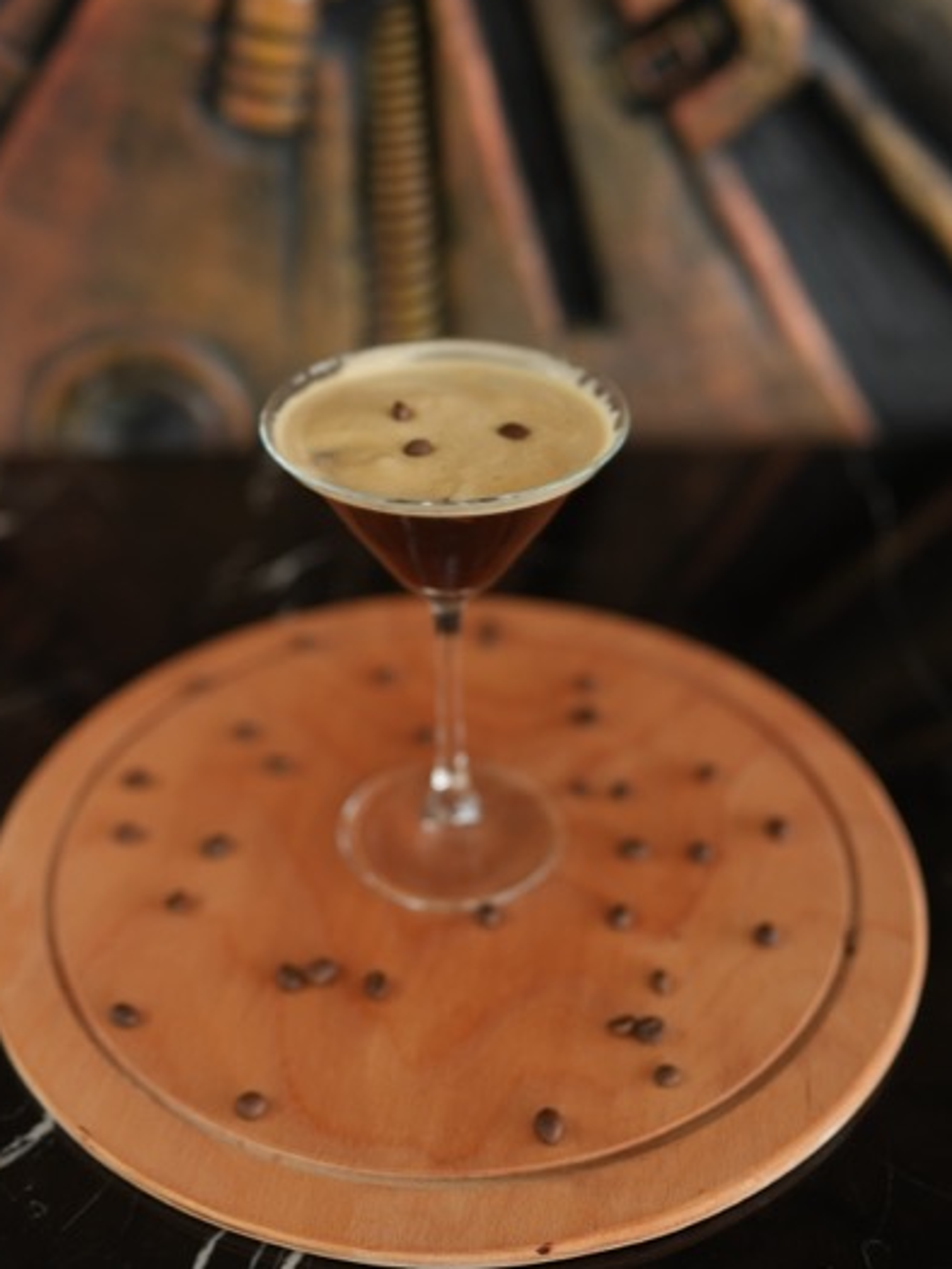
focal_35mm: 41
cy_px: 602
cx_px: 443
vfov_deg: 45.7
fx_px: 1503
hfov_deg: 35.1
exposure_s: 1/250
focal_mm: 35
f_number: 2
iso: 200
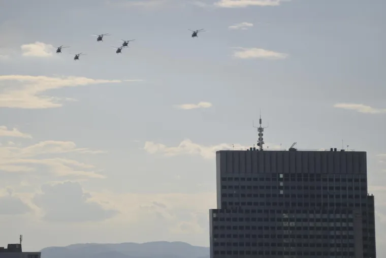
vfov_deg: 6.9
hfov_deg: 10.3
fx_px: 2146
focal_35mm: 200
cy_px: 129
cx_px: 193
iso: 80
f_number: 2.8
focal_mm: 200
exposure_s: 1/8000
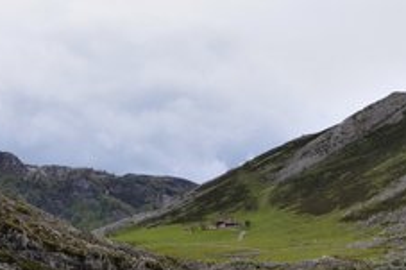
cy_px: 43
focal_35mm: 95
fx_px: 1071
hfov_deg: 20.4
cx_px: 460
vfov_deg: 14.3
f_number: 10
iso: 400
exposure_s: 1/800
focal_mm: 18
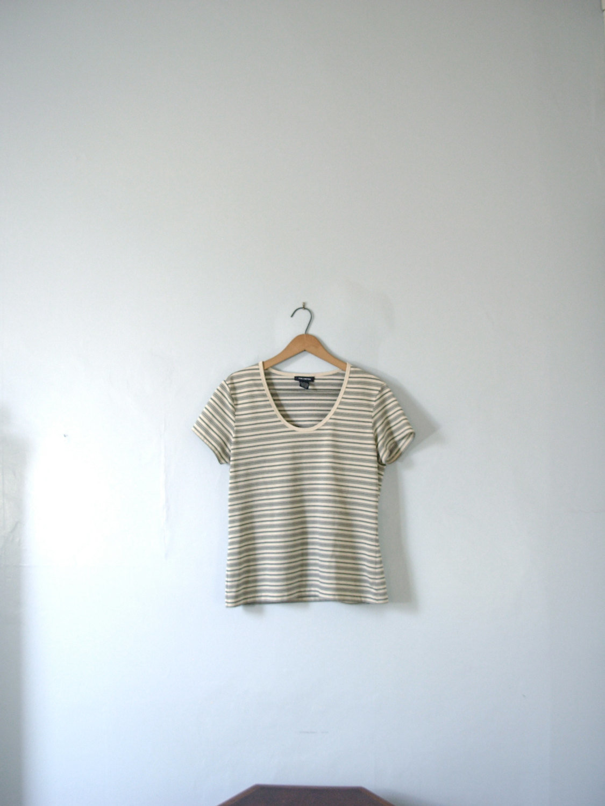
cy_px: 403
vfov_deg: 49.0
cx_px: 302
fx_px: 886
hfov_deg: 37.7
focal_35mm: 38
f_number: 2.9
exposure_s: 1/13.5
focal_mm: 6.3
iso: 50
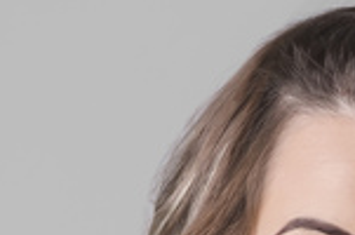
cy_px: 801
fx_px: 6662
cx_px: 924
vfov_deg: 2.0
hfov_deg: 3.0
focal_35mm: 677
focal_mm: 85
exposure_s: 1/100
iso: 50
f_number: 2.8
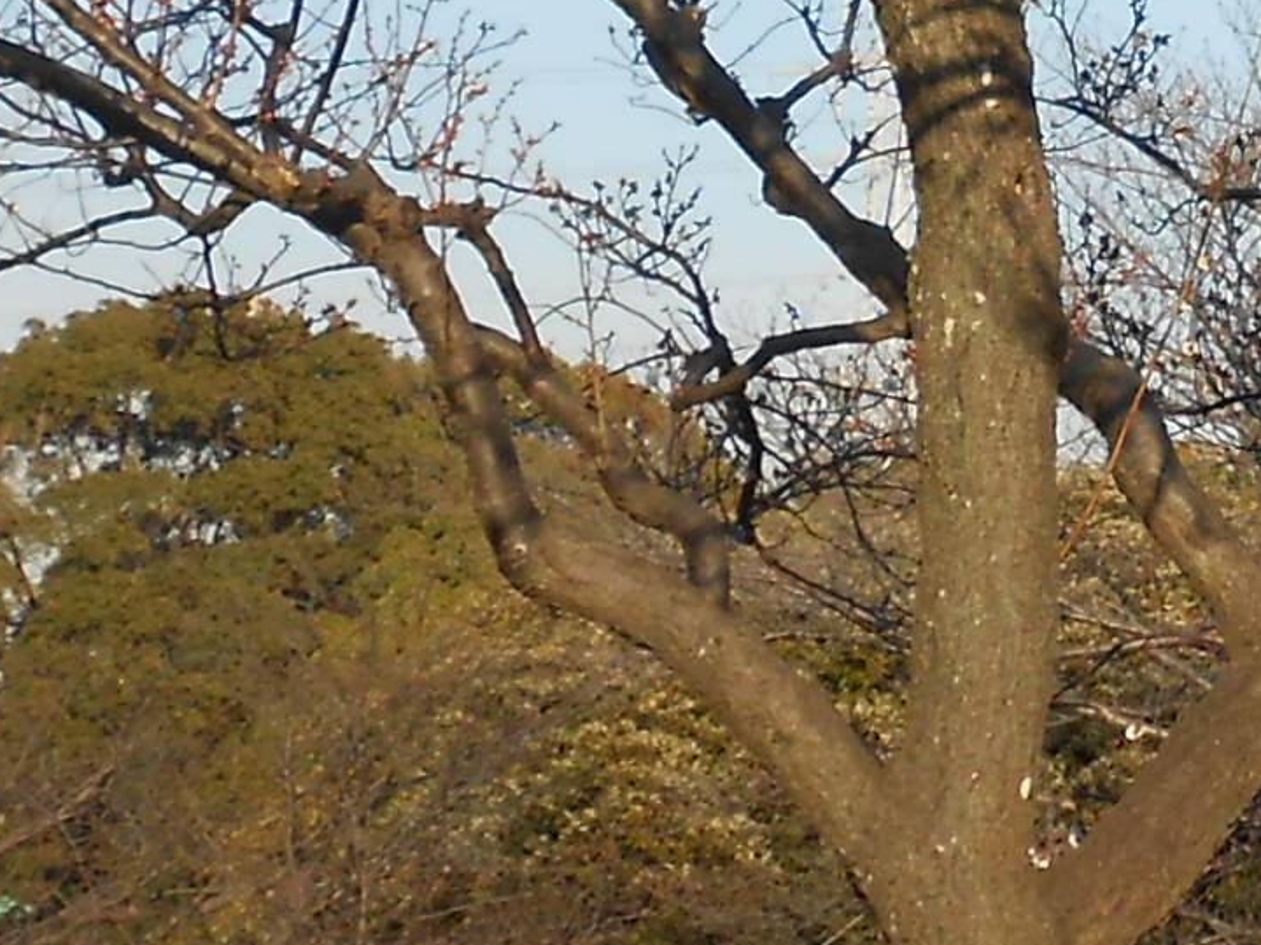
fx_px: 4954
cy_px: -443
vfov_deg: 10.5
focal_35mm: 136
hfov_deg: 13.5
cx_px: 1995
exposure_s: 1/500
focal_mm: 5.3
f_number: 3.8
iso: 80
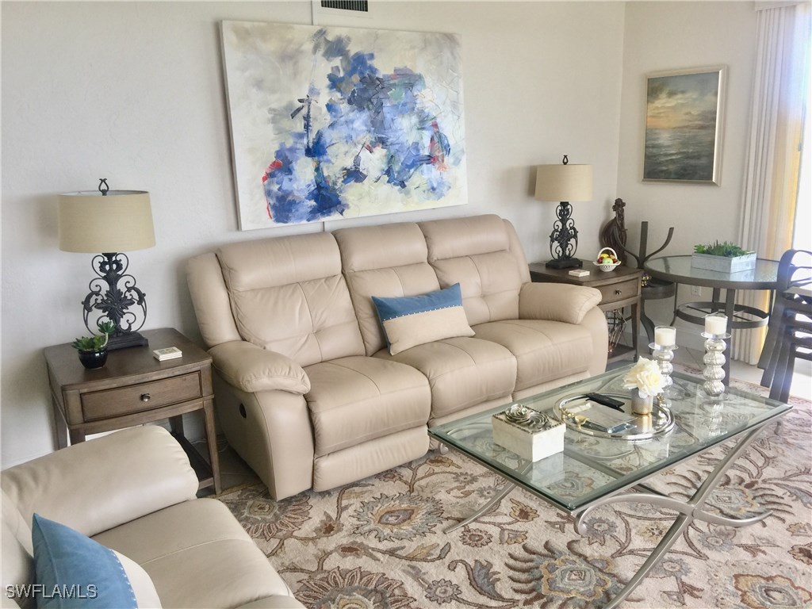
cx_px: 406
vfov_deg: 48.2
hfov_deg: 61.7
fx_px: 680
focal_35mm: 29
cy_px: 304
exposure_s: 1/40
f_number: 2.2
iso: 32
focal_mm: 4.15
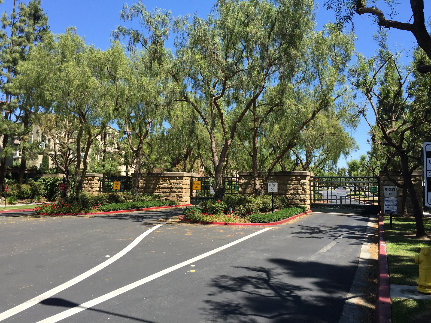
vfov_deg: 48.2
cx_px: 216
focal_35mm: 29
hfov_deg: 61.7
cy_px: 162
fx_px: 361
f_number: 2.2
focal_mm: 4.15
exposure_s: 1/920
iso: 32
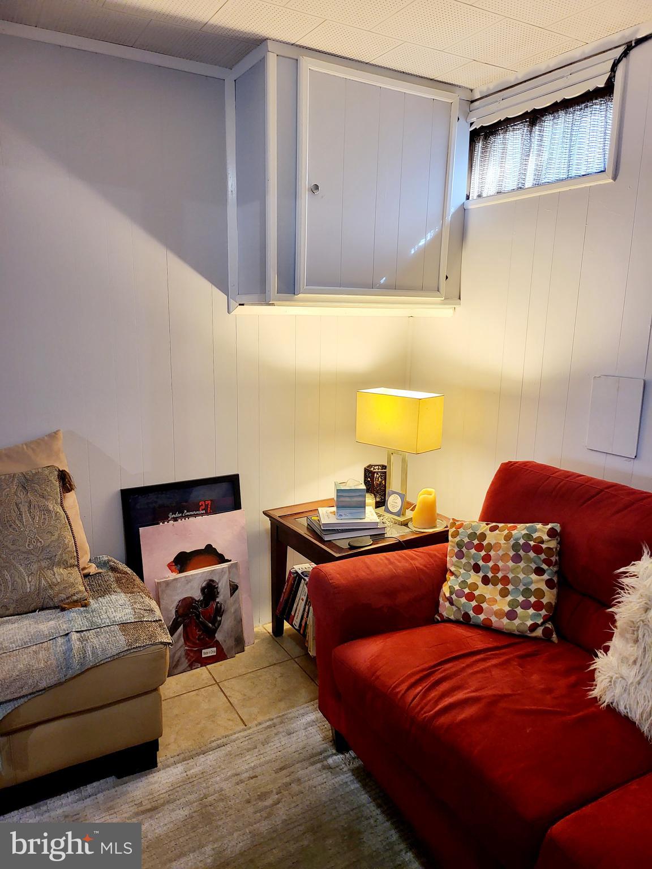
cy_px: 434
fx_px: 603
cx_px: 326
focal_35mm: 24
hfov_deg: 56.8
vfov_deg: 71.6
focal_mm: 5
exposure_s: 1/59.2
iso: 160
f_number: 1.8
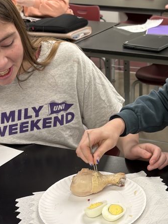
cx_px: 149
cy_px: 94
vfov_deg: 32.1
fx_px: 388
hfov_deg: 23.8
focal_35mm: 60
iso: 80
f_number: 1.6
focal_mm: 5.96
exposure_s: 1/60
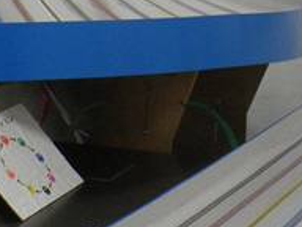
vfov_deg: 8.1
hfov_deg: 10.8
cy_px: -22
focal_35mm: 181
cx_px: 332
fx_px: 1579
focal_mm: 6.1
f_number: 3.5
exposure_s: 1/25
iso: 200
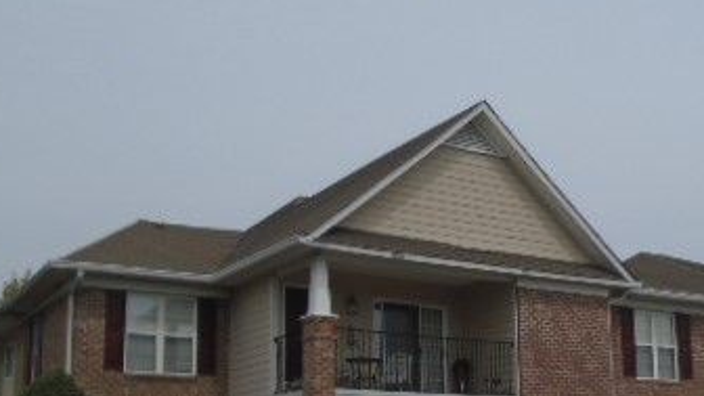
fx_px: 1008
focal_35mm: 54
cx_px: 471
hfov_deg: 38.1
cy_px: 344
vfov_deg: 21.8
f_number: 8
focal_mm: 4.6
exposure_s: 1/400
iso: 100
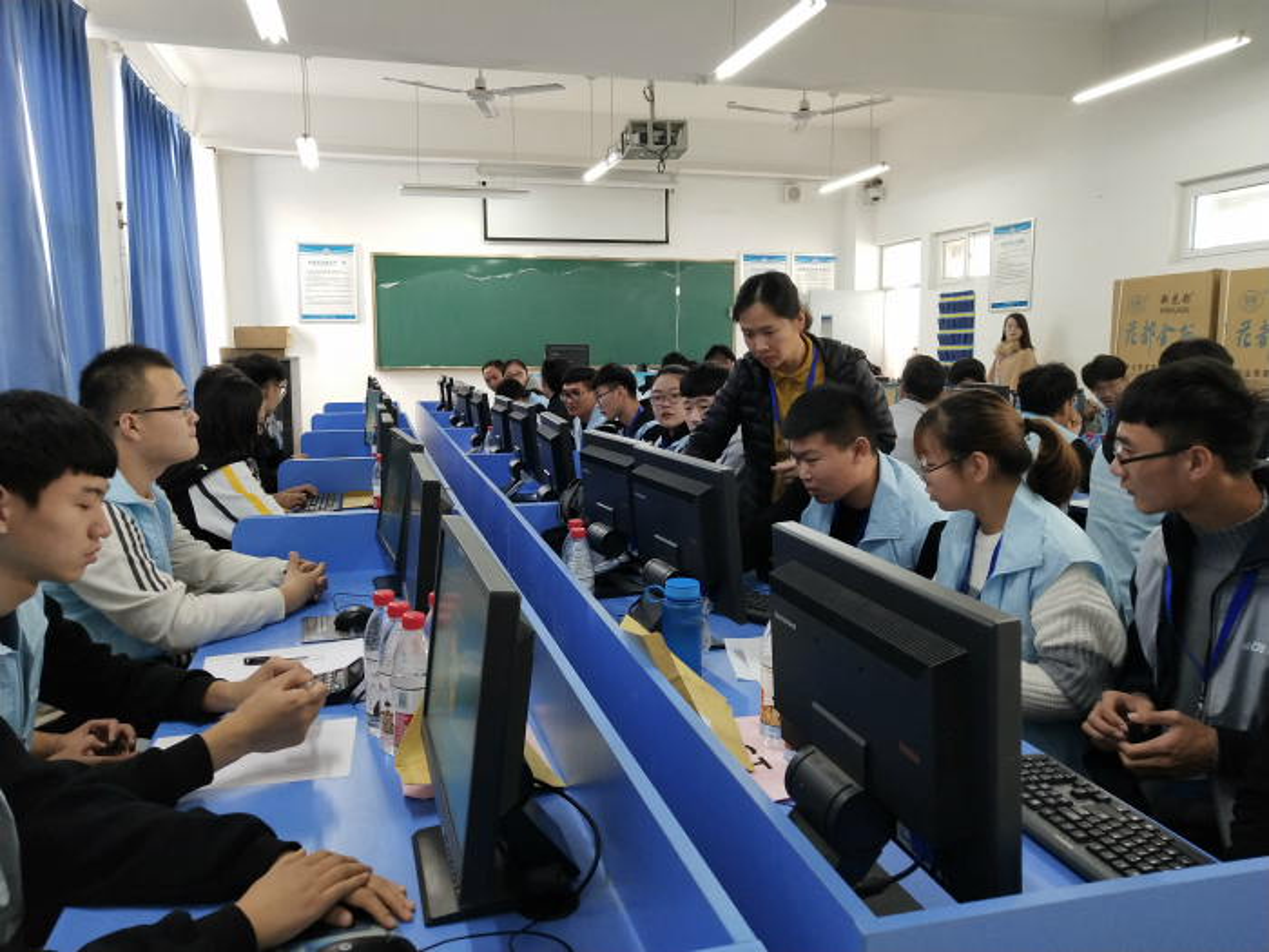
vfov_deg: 46.8
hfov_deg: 60.0
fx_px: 1100
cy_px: 476
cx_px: 634
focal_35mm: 30
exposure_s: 1/60
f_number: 1.8
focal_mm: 3.95
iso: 457
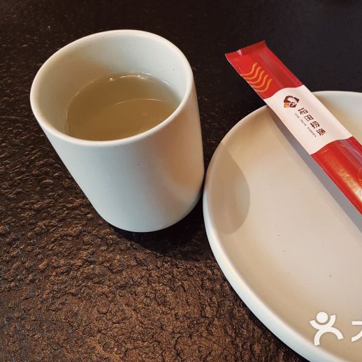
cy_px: 181
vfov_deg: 44.9
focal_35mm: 37
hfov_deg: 44.3
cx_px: 240
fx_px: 438
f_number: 2
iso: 160
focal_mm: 3.75
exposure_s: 1/33
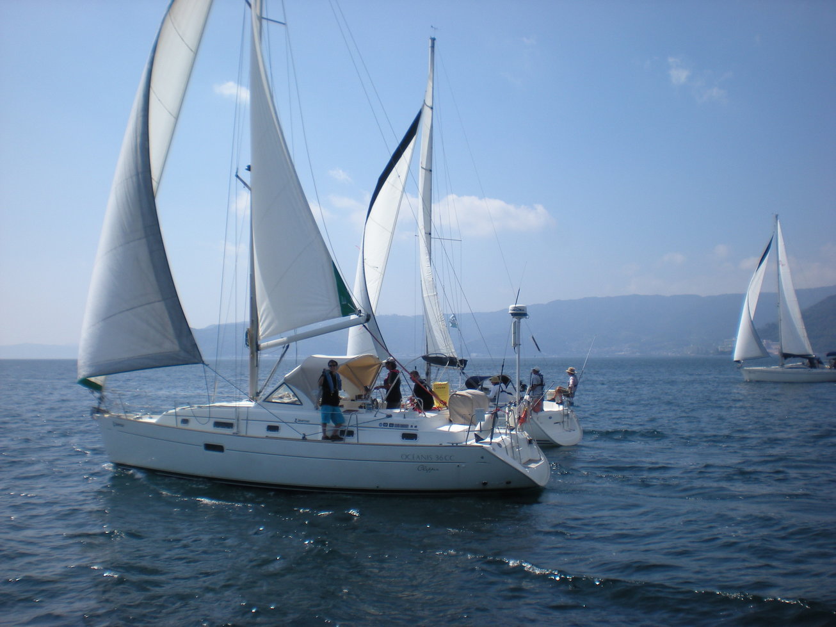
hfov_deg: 49.0
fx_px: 918
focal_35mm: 38
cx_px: 418
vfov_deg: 37.7
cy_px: 314
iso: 64
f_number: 4.6
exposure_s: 1/718
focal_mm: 6.3
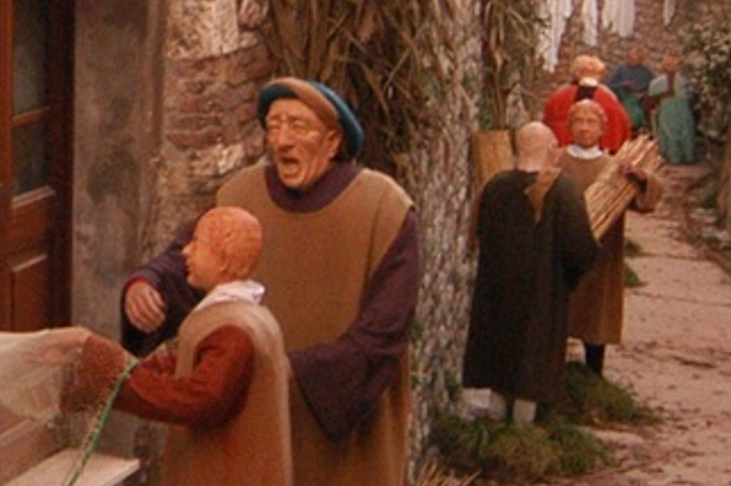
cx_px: -82
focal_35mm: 101
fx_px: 2049
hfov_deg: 19.4
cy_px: 75
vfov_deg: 13.4
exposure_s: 1/80
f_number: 8
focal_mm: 12
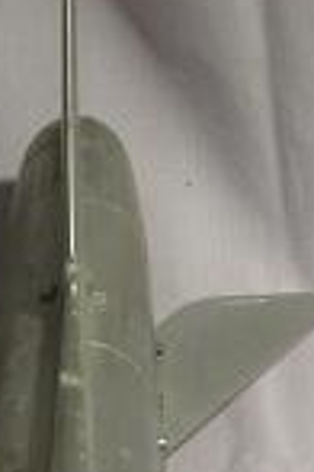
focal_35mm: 209
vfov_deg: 9.1
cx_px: 93
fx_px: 2734
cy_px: 1034
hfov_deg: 6.6
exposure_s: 1/47.3
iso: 198
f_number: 2.8
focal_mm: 7.9
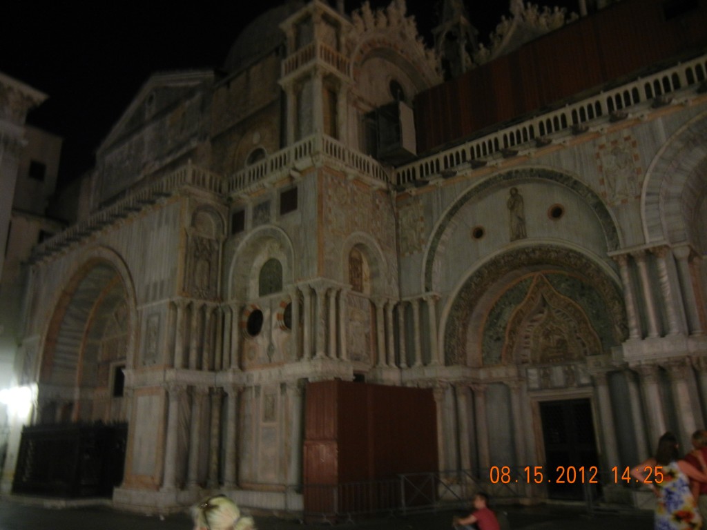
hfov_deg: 60.0
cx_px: 354
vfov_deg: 46.8
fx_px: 613
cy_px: 265
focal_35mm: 30
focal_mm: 5.4
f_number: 3.5
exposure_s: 1
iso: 400
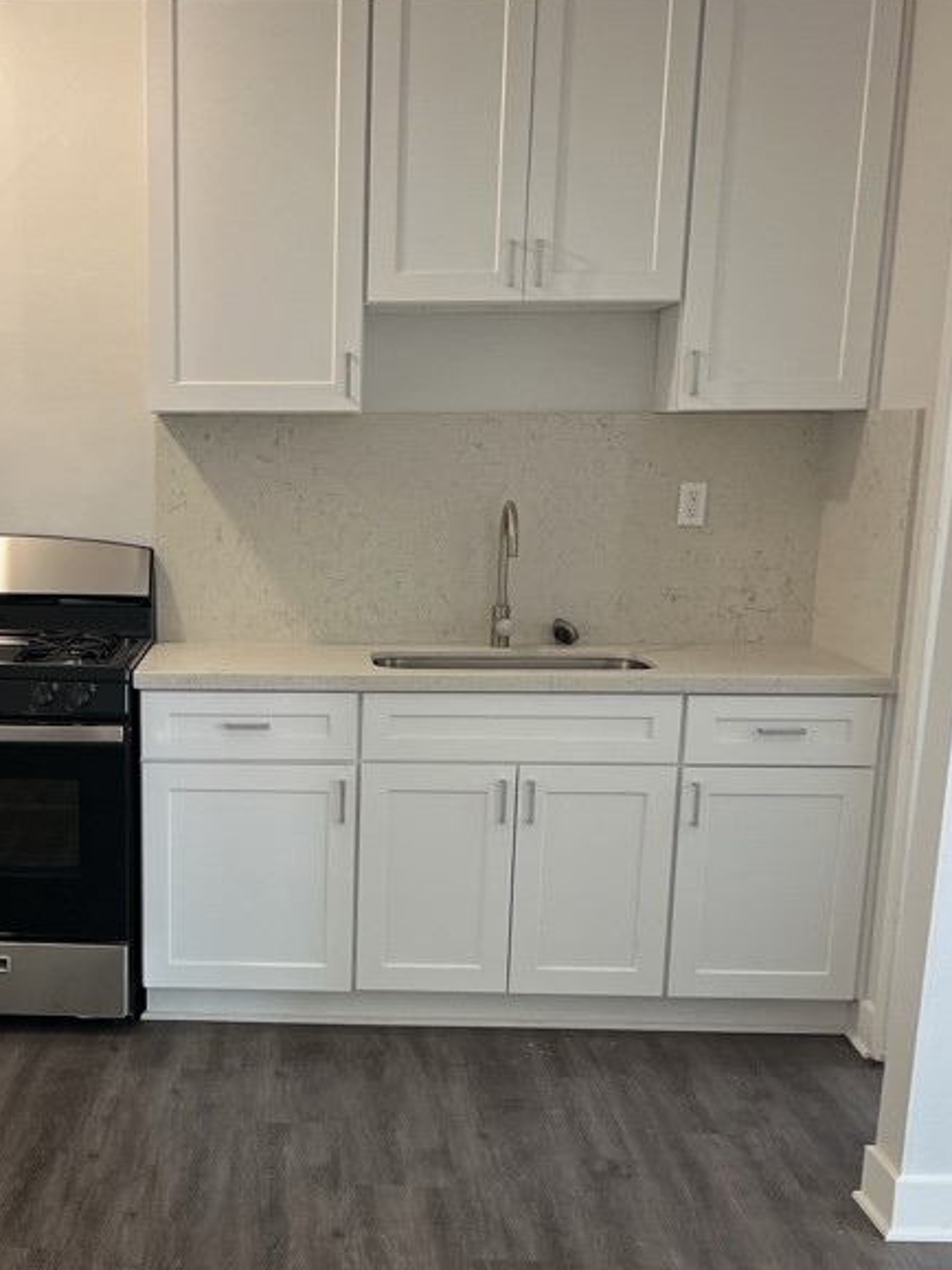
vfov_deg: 40.7
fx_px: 1687
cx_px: 222
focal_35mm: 46
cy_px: 849
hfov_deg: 30.9
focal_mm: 5.1
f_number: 1.6
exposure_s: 1/60
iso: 160
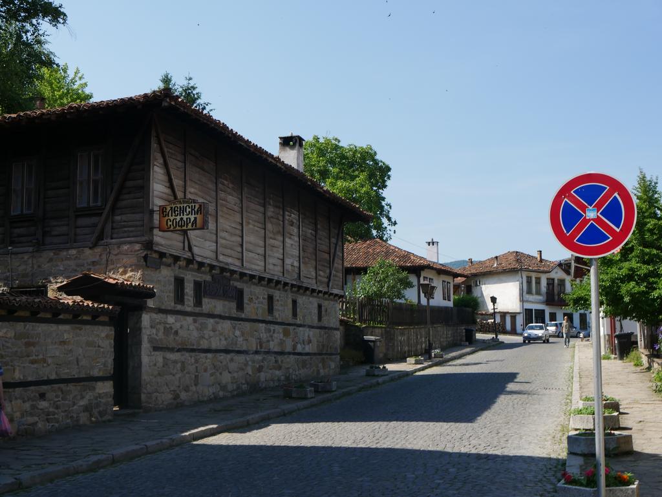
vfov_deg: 29.1
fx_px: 957
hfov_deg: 38.2
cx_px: 331
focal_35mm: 50
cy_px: 248
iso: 200
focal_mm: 25
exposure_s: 1/320
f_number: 9
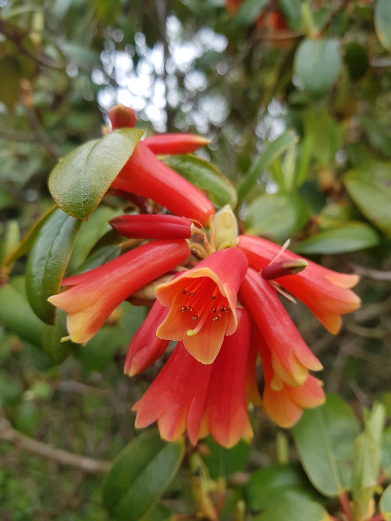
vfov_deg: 67.3
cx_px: 196
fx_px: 392
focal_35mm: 26
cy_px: 260
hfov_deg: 53.1
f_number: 1.7
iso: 50
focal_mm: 4.2
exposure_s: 1/297
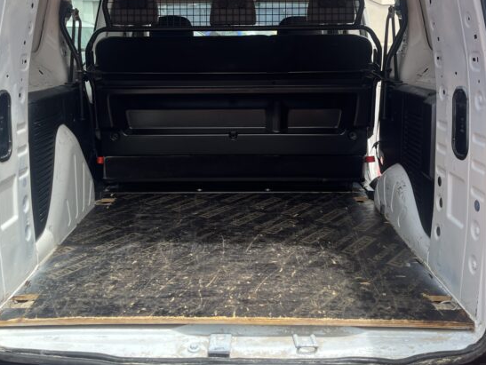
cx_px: 224
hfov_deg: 48.9
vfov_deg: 37.2
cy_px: 110
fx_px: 534
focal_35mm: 38
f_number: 1.6
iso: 50
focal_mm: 5.1
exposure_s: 1/827
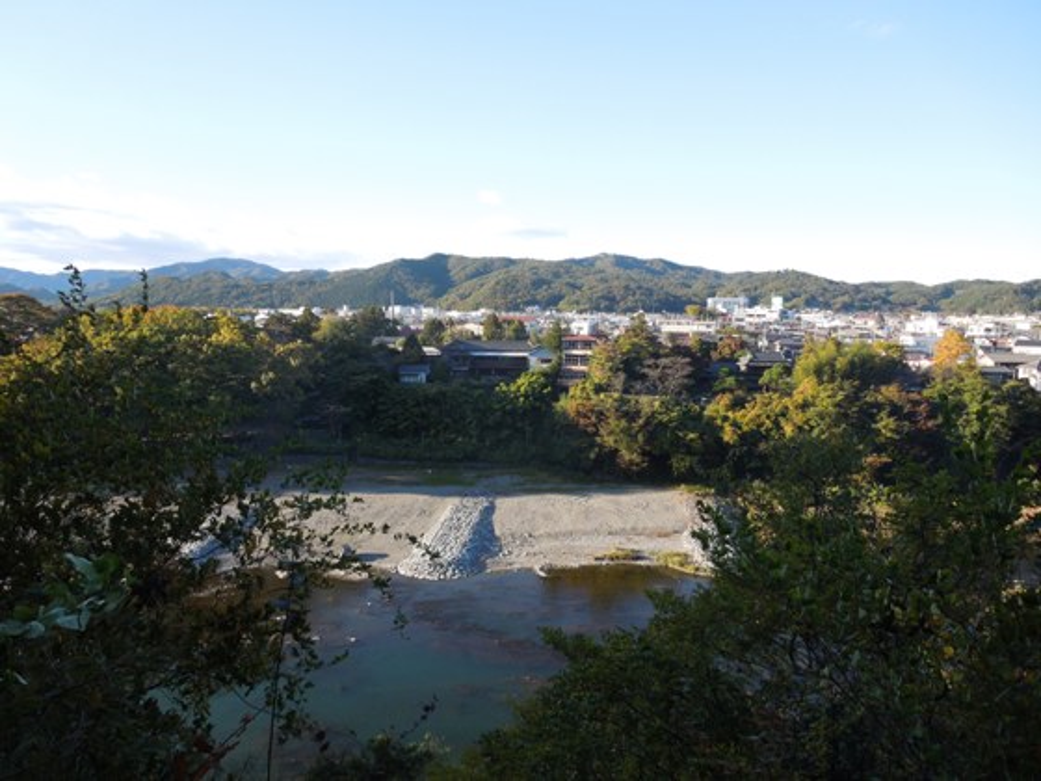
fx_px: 752
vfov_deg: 54.9
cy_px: 390
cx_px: 520
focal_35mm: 25
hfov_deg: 69.4
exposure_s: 1/320
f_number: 3.3
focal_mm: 4.5
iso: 100
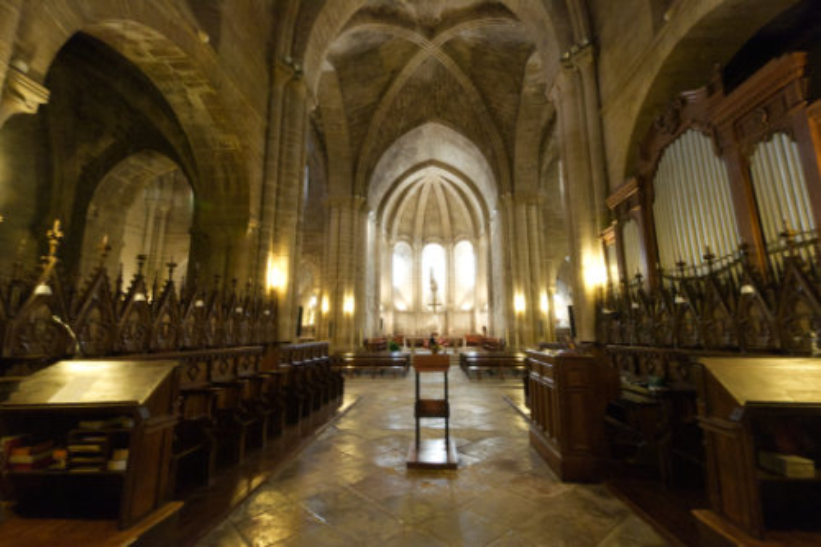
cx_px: 410
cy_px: 274
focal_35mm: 15
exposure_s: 1/4
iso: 1600
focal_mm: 10
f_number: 11
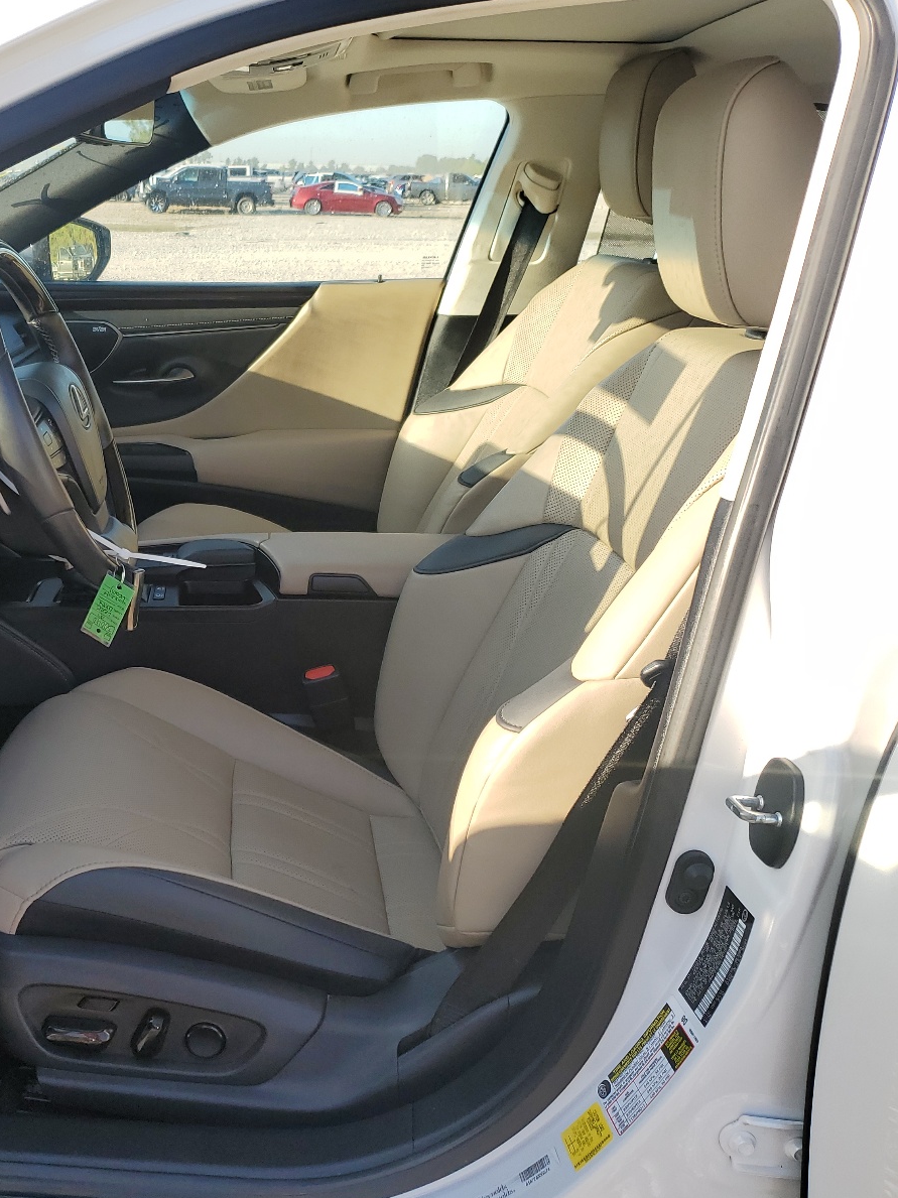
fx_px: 1211
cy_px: 604
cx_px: 141
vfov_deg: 52.6
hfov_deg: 38.6
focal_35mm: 35
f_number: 1.5
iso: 50
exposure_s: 1/667
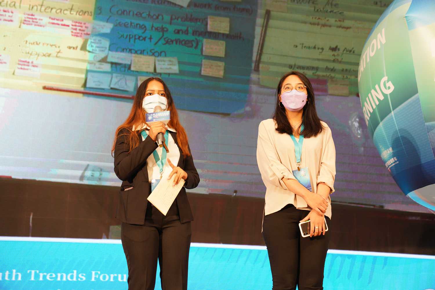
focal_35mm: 70
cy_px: 145
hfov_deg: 28.8
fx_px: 846
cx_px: 218
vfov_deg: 19.5
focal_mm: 70
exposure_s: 1/200
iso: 1600
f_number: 4
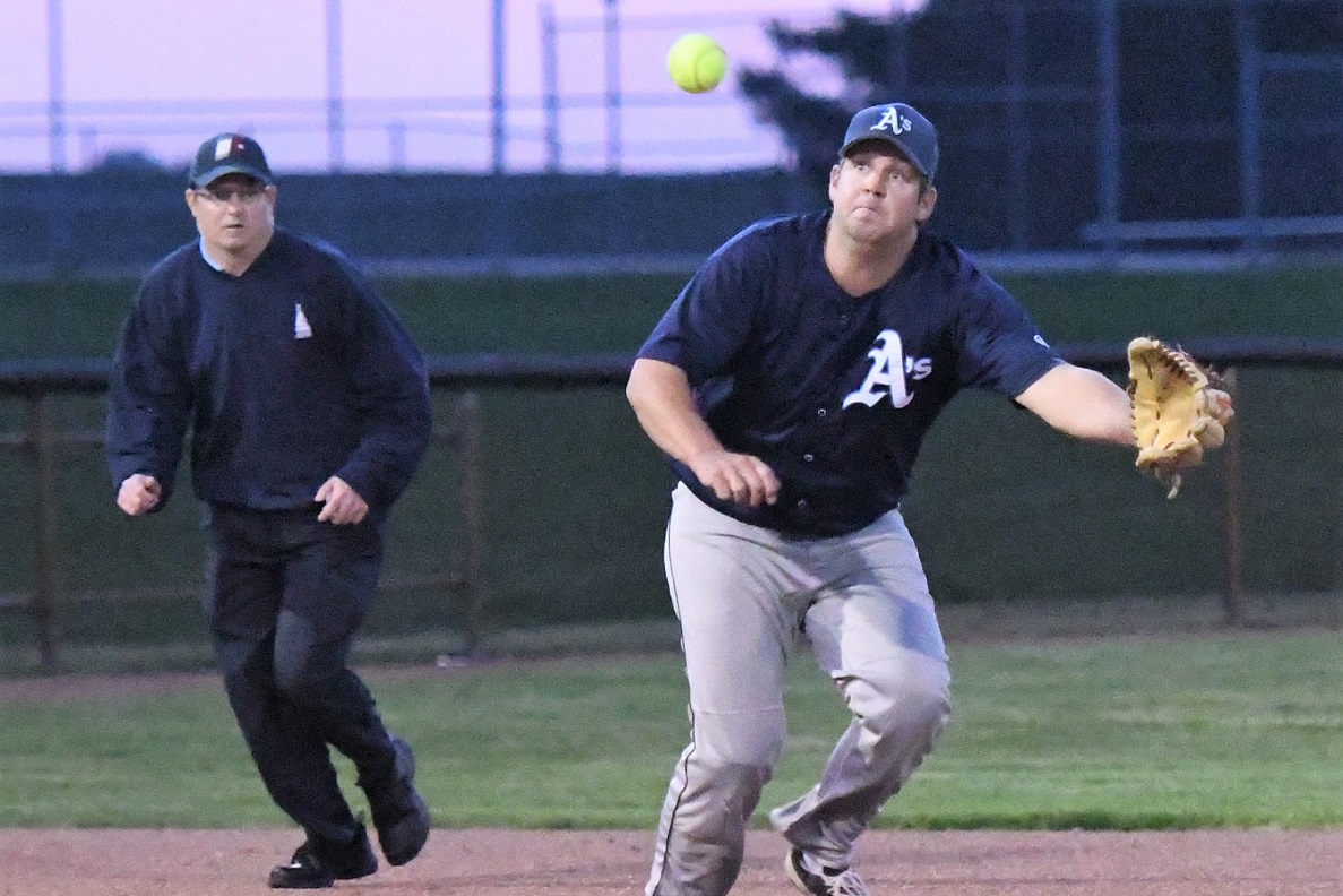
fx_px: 6996
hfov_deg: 11.0
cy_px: 448
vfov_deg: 7.3
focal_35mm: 188
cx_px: 672
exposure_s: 1/1000
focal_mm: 125
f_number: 2.8
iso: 20000
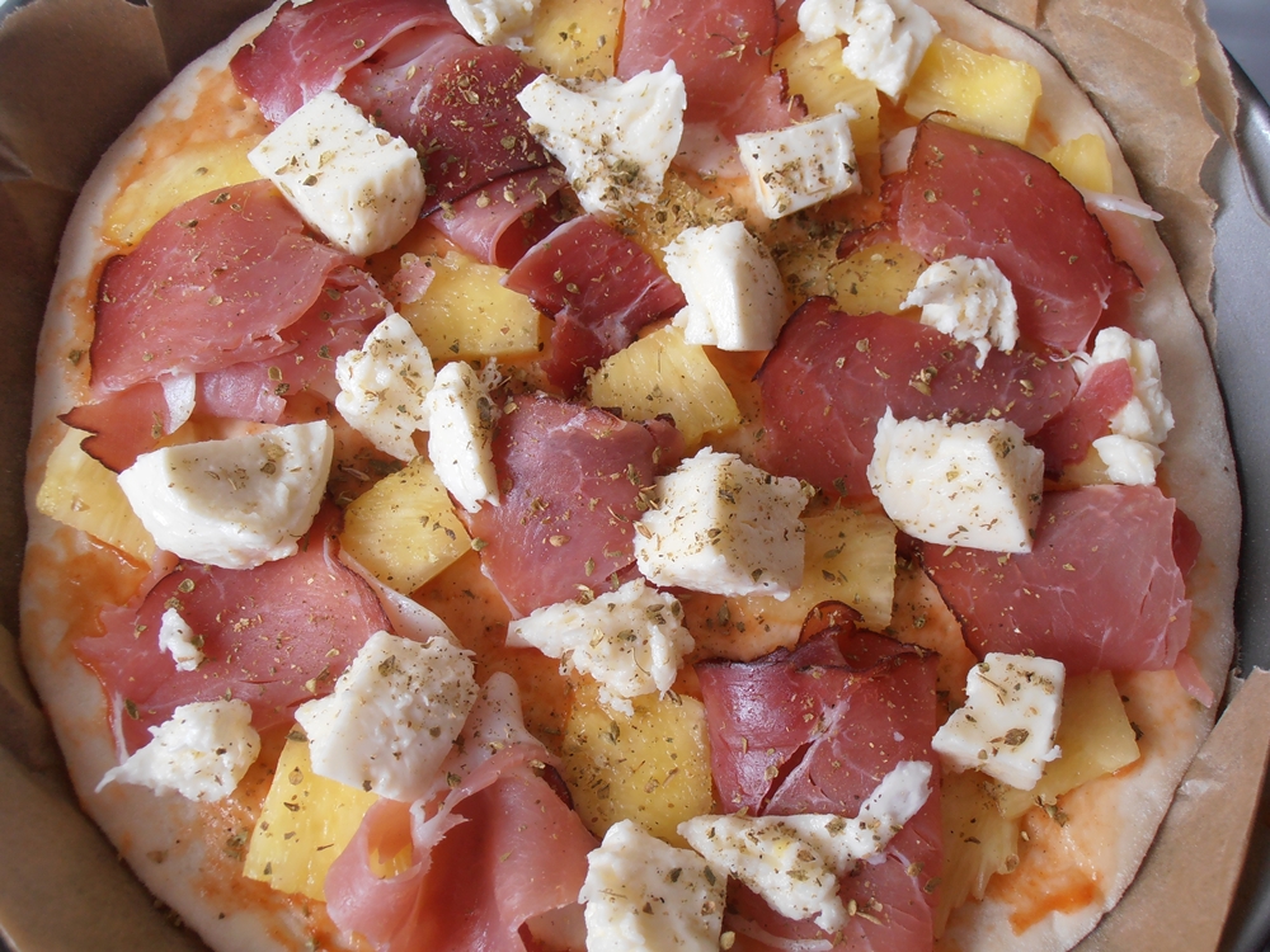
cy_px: 476
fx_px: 1357
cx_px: 635
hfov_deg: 50.1
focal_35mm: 37
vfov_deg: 38.7
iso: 100
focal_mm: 6.61
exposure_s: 1/100
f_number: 3.9
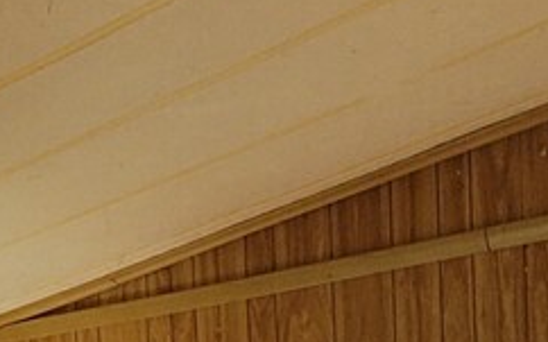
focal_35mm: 182
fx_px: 2717
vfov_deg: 6.6
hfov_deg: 11.5
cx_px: 192
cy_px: 969
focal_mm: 5.4
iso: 160
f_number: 1.8
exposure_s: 1/40
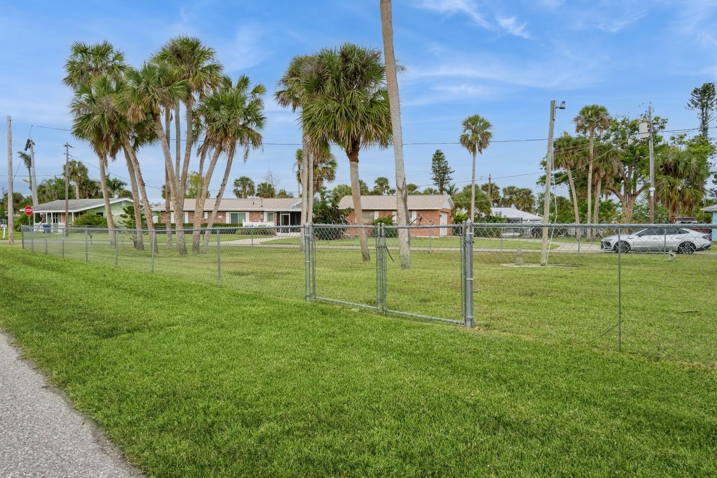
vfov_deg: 44.9
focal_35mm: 29
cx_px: 358
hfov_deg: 63.7
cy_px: 239
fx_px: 577
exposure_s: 1/160
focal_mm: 29
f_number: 8
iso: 200
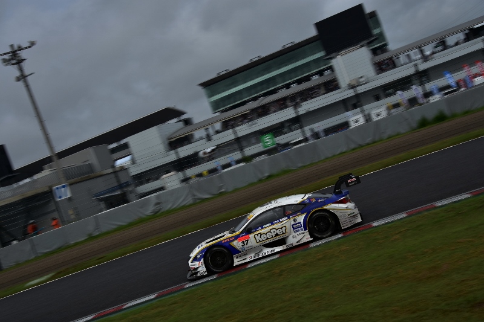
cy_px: 161
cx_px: 242
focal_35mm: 57
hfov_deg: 35.1
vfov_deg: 23.8
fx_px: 766
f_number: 9
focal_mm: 38
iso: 100
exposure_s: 1/400
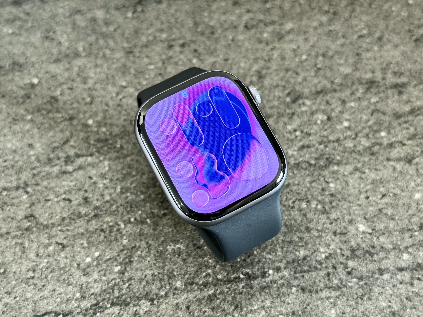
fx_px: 587
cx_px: 212
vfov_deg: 30.3
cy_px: 158
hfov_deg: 39.7
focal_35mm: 48
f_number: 1.78
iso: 160
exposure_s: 1/59
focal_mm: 6.76
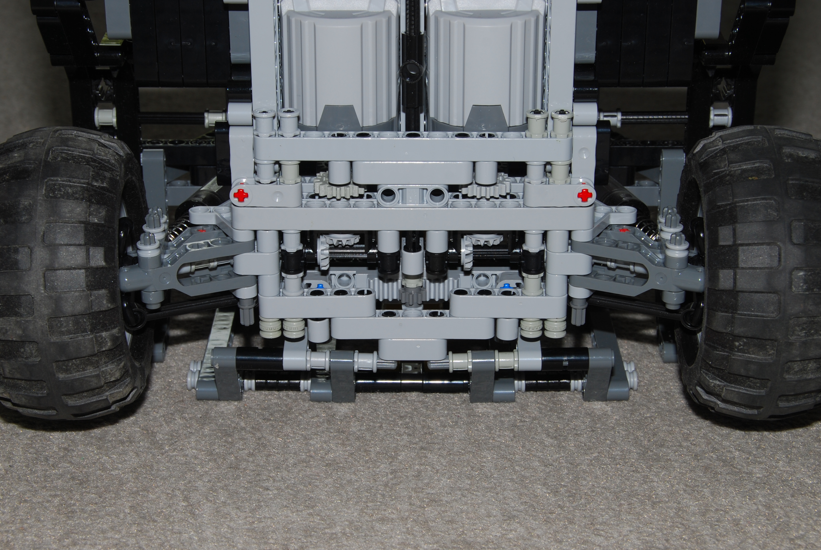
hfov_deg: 23.9
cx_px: 415
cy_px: 272
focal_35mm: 85
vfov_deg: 16.1
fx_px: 1941
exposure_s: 1/60
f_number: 11
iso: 100
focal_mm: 50
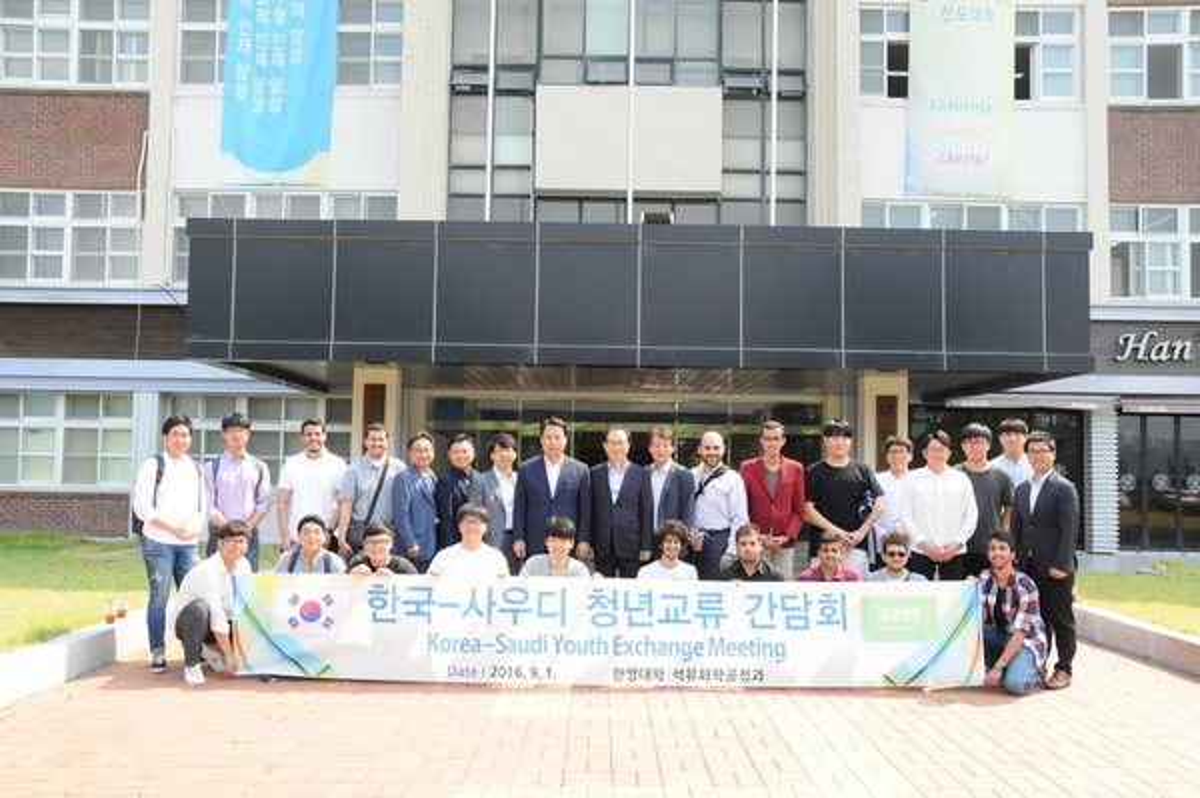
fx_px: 1099
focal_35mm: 33
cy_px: 399
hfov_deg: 57.3
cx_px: 600
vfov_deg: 39.9
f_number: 10
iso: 1000
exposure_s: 1/400
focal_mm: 22
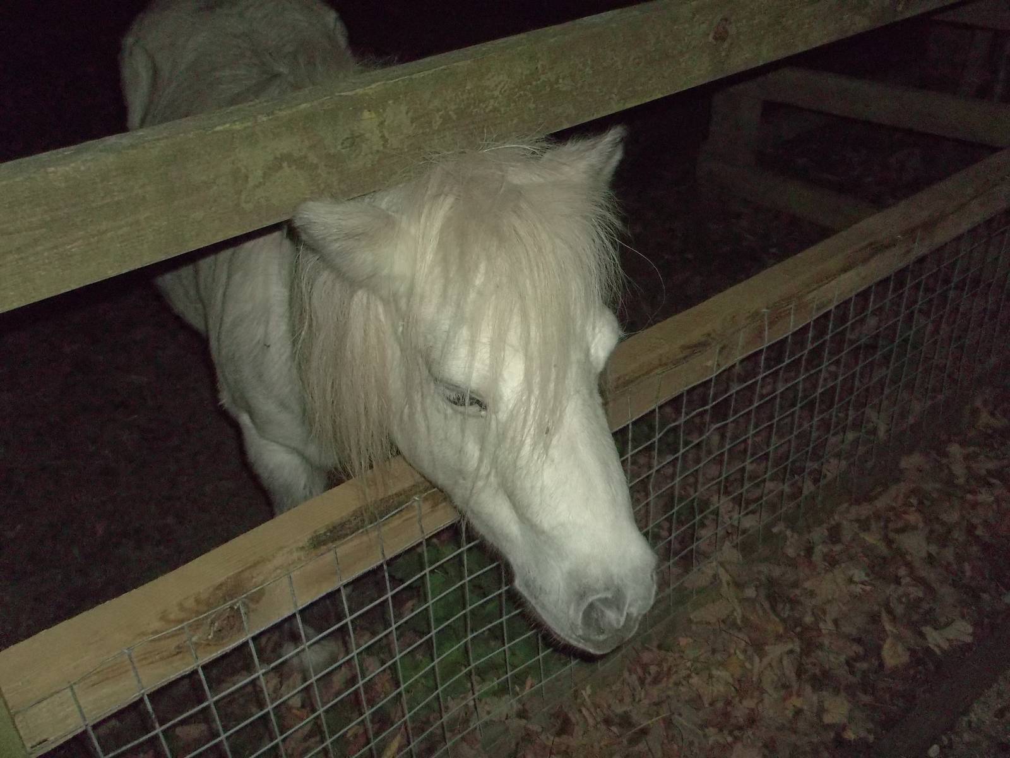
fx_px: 963
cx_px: 505
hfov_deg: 55.4
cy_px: 379
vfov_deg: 42.9
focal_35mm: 33
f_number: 3.3
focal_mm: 5.9
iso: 320
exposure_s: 1/30
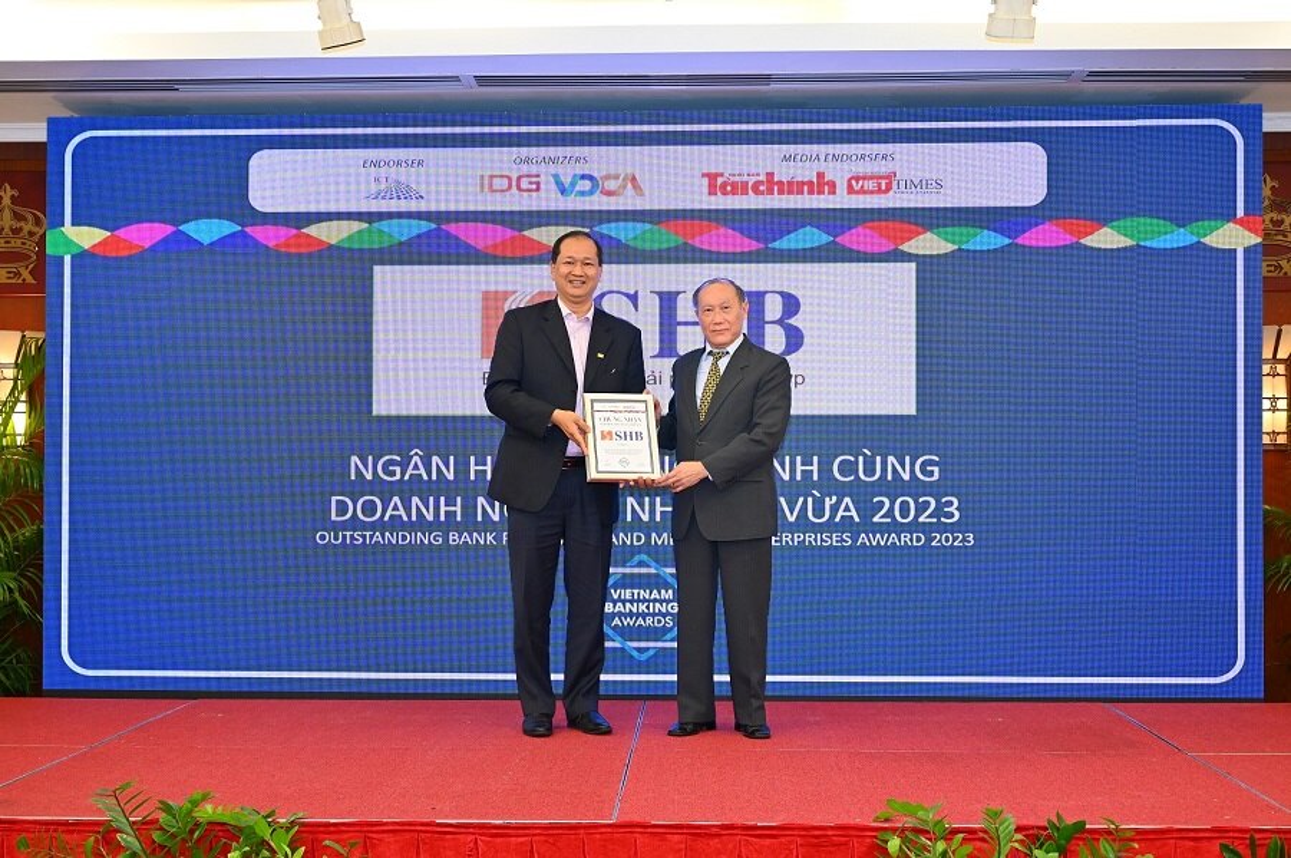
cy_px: 429
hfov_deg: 43.6
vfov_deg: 29.8
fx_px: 1612
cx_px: 646
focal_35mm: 45
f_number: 4.5
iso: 1250
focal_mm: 45
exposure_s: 1/100
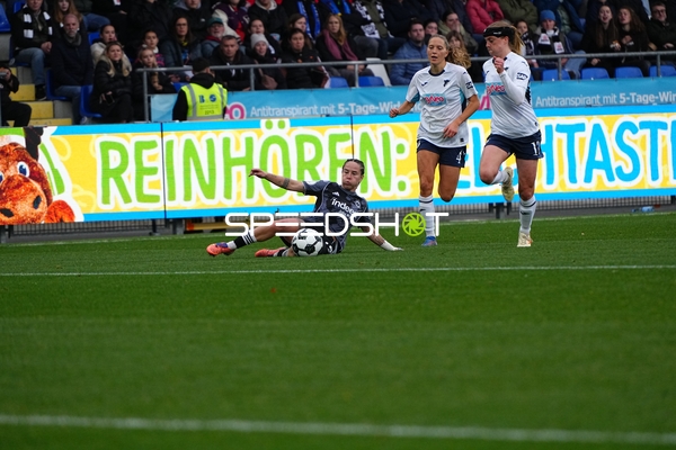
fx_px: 6384
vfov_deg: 4.0
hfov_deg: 6.1
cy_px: 225
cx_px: 338
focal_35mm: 340
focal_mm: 340
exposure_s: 1/1600
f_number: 5.6
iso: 3200
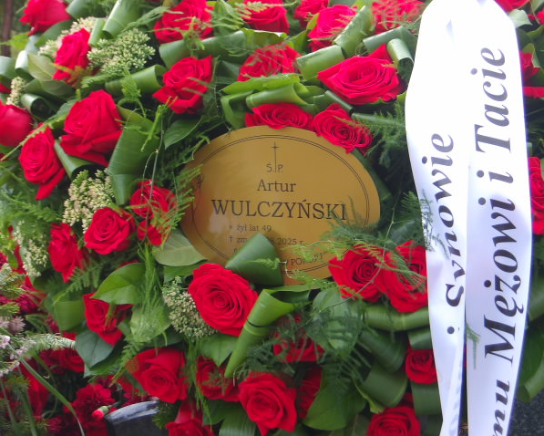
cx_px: 276
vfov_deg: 13.6
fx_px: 1820
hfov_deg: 17.0
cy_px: 218
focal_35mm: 113
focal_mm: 19.6
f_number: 6.6
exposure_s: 1/70
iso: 100
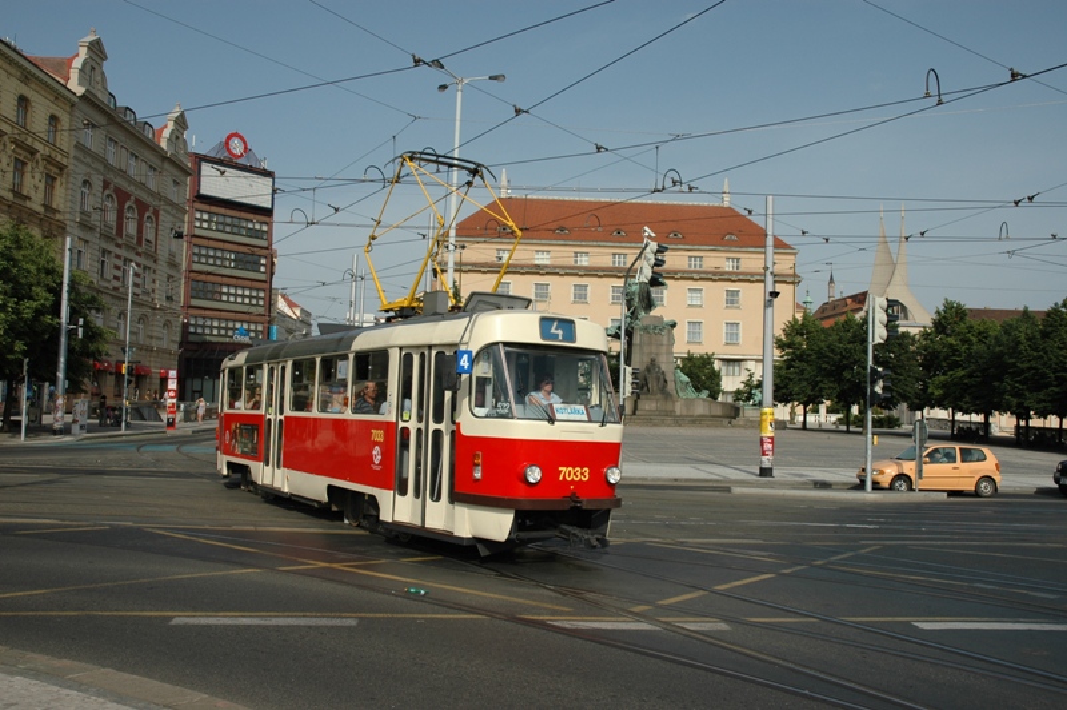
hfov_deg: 57.3
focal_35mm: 33
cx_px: 534
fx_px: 977
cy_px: 355
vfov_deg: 39.9
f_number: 7.1
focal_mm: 22
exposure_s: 1/800
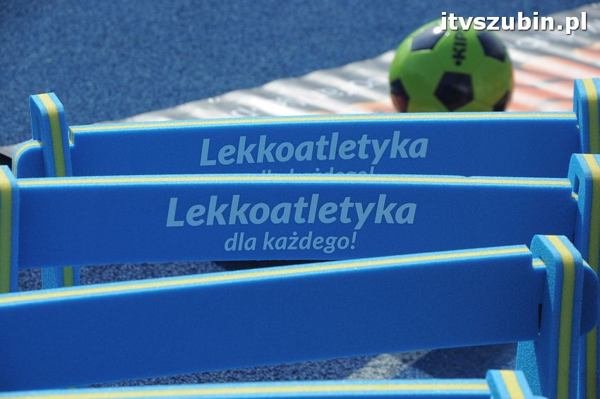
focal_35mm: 158
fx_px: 2622
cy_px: 200
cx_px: 300
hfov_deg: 13.1
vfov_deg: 8.7
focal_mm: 105
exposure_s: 1/1250
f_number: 9
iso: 400
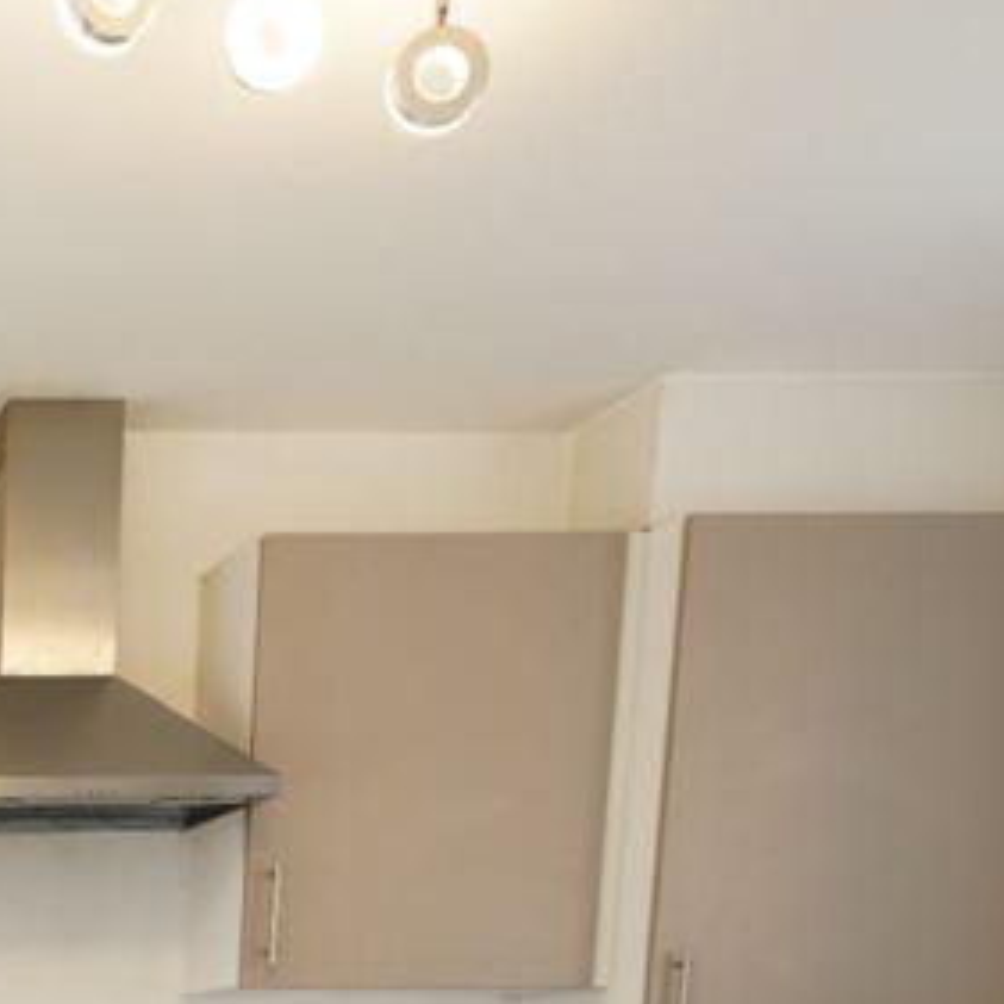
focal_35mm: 58
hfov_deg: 24.1
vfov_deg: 24.7
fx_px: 1903
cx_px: -450
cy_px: 1392
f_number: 4
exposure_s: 1/25
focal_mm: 16
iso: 200
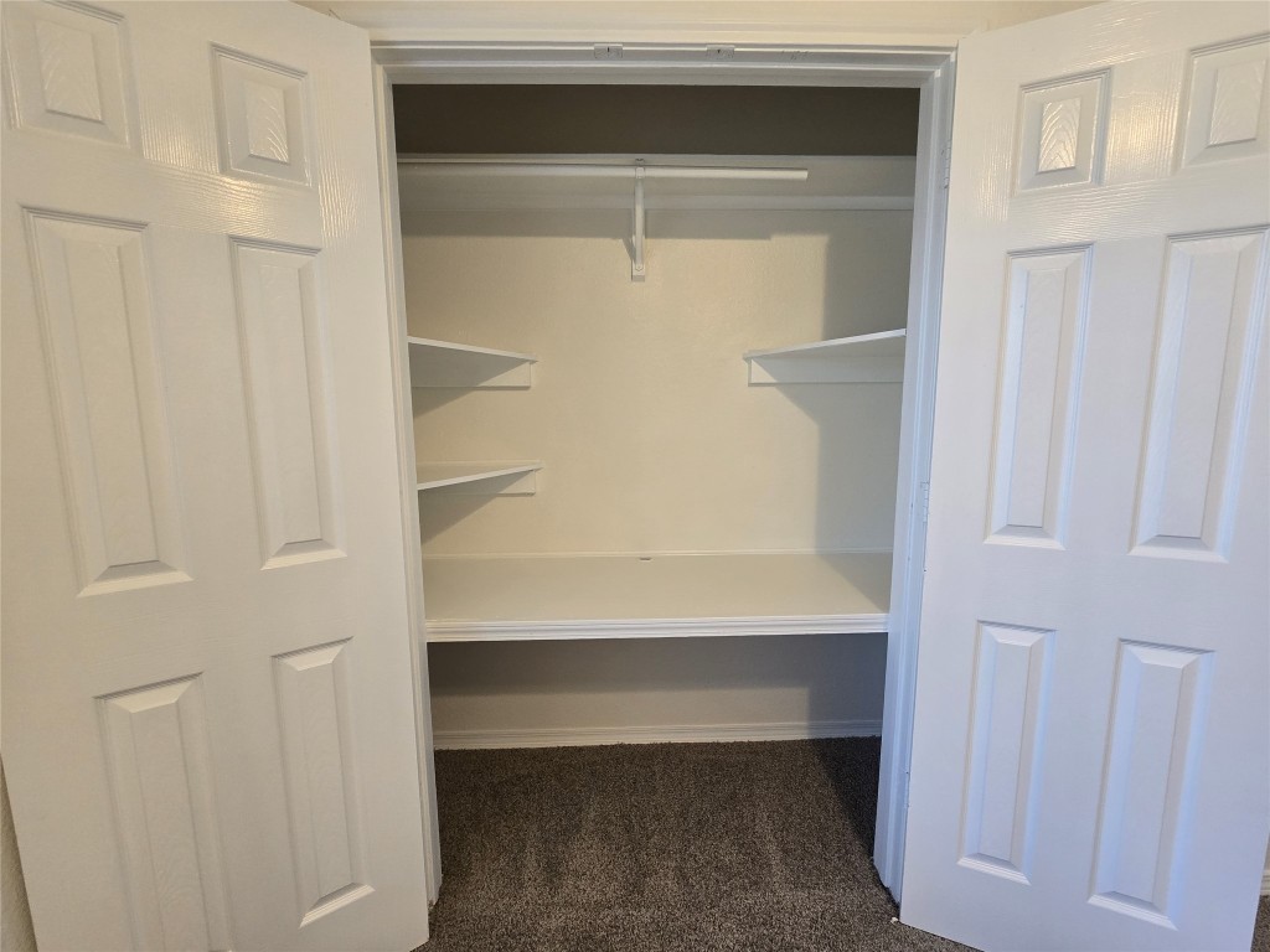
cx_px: 635
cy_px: 476
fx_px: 477
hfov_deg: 106.2
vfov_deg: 89.9
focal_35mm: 13
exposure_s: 1/60
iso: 200
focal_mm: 2.2
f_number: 2.2
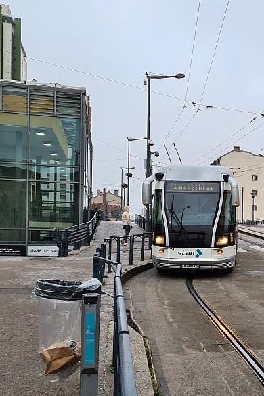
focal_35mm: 37
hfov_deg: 33.4
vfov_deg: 51.9
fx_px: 407
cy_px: 200
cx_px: 254
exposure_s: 1/107
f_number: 1.8
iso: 50
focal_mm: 5.4
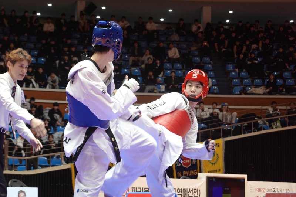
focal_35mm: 119
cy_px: 98
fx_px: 978
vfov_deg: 11.5
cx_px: 148
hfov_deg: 17.2
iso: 1000
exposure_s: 1/250
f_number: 4.5
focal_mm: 43.55
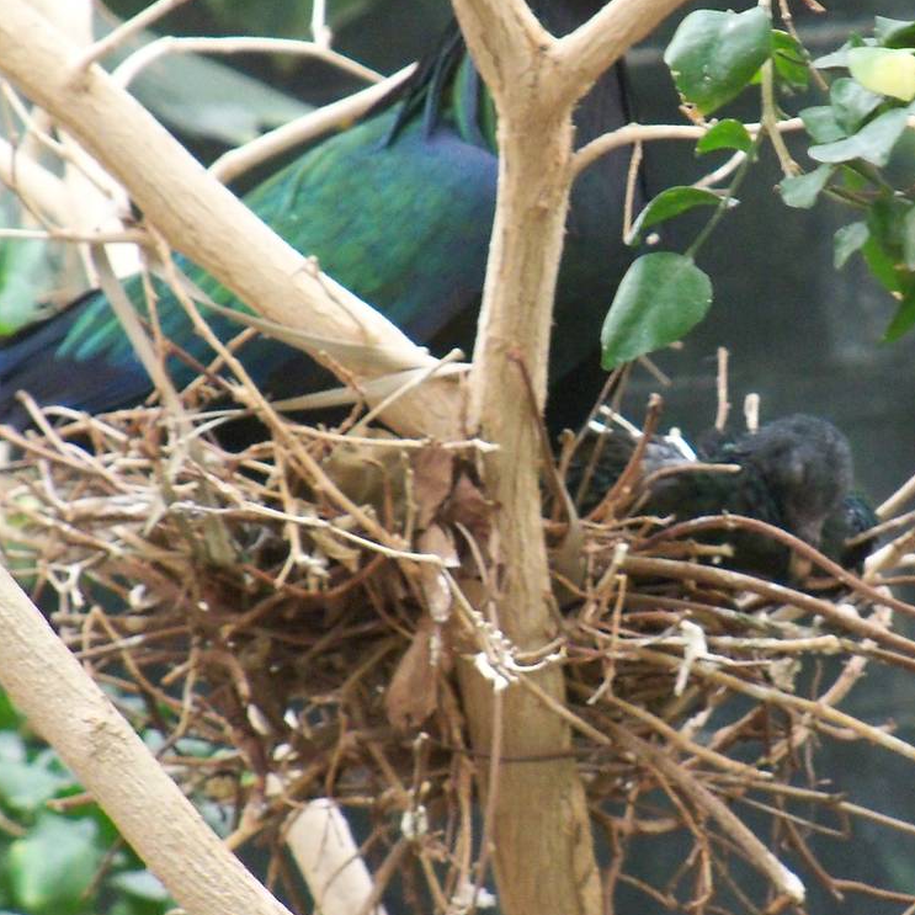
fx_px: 11783
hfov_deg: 4.4
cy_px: 293
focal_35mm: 394
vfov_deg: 4.4
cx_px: 677
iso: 400
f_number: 4.4
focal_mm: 36.6
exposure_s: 1/30
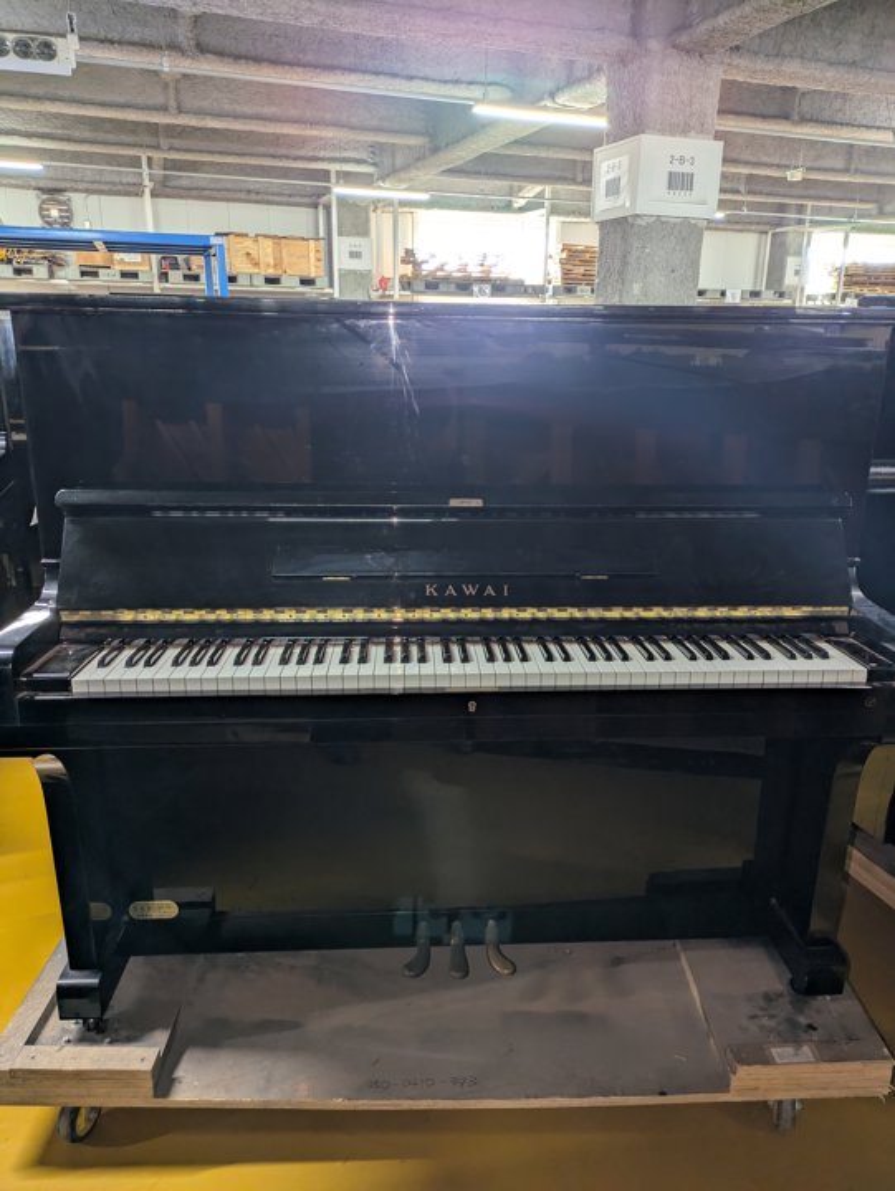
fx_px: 861
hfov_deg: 54.9
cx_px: 448
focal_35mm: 25
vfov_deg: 69.4
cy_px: 596
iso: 93
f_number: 1.89
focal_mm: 5.43
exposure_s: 1/30
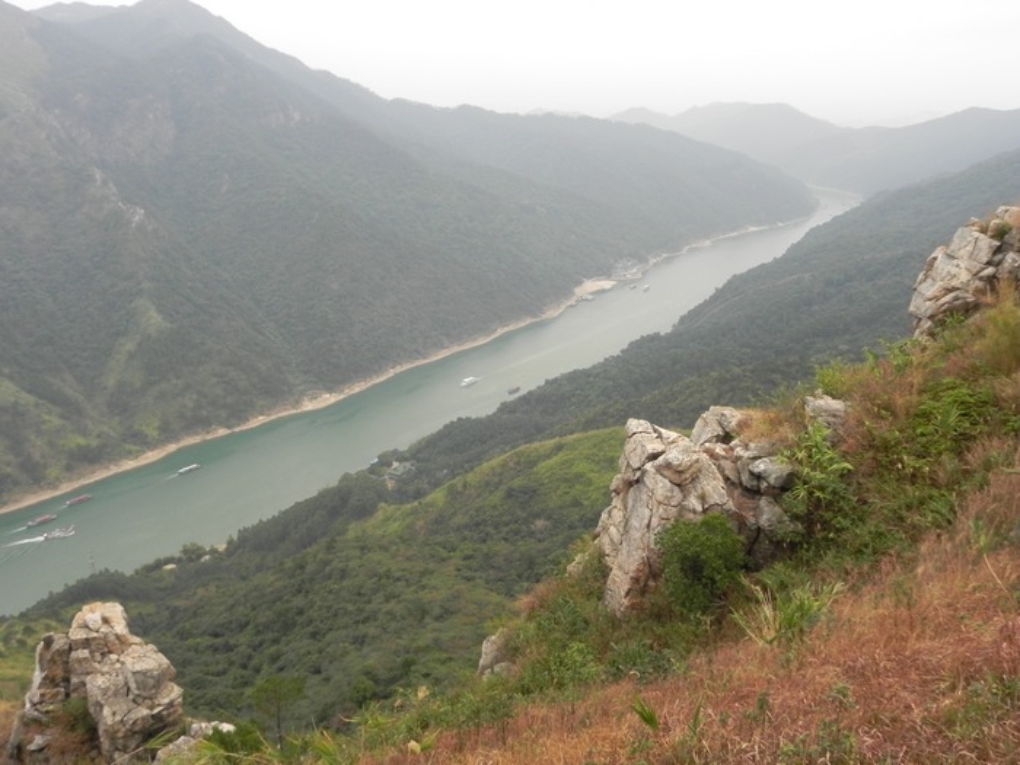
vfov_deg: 48.2
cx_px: 510
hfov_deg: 61.7
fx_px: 855
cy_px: 382
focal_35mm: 29
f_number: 5.6
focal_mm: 5.2
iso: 160
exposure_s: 1/213
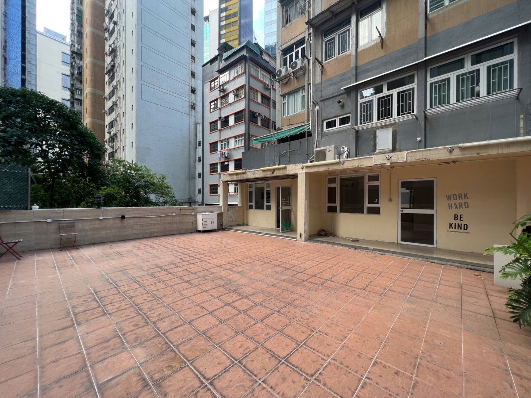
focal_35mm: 13
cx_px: 266
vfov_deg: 89.9
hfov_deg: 106.2
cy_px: 199
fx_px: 199
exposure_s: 1/100
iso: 32
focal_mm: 1.57
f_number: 1.8
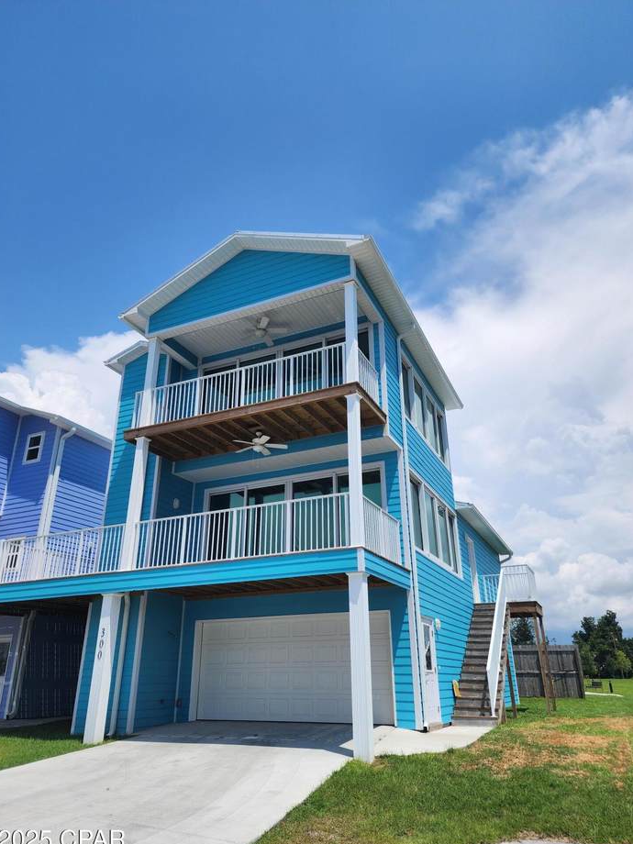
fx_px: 585
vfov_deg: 71.6
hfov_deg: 56.8
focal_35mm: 24
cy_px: 439
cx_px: 307
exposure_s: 1/2157
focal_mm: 6.4
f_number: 1.8
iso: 12
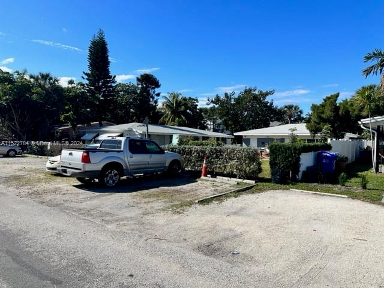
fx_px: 266
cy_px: 144
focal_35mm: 24
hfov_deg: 71.6
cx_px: 192
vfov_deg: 56.8
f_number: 1.78
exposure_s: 1/5525
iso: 80
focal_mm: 6.86
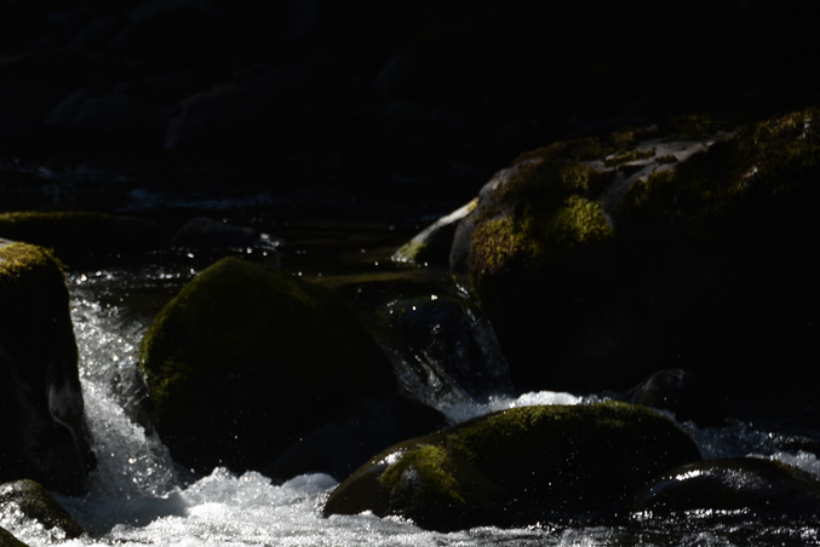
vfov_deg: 3.5
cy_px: 478
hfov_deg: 5.2
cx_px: 109
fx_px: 9046
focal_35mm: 397
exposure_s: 1/500
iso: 100
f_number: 7.1
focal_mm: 210
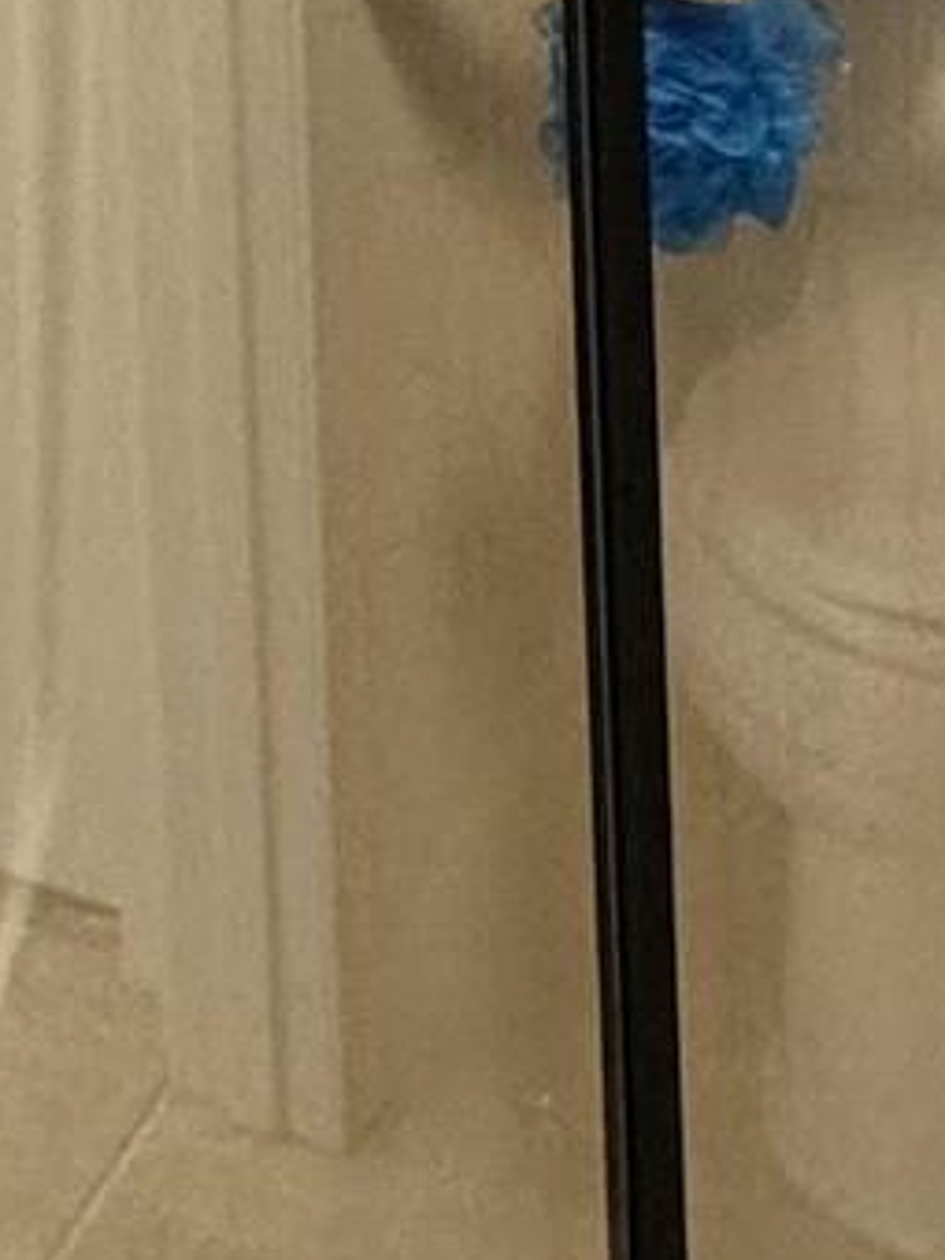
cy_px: -945
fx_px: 3458
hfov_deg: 14.0
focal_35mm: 95
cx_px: -697
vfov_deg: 17.2
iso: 250
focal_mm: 2.22
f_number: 2.2
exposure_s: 1/60
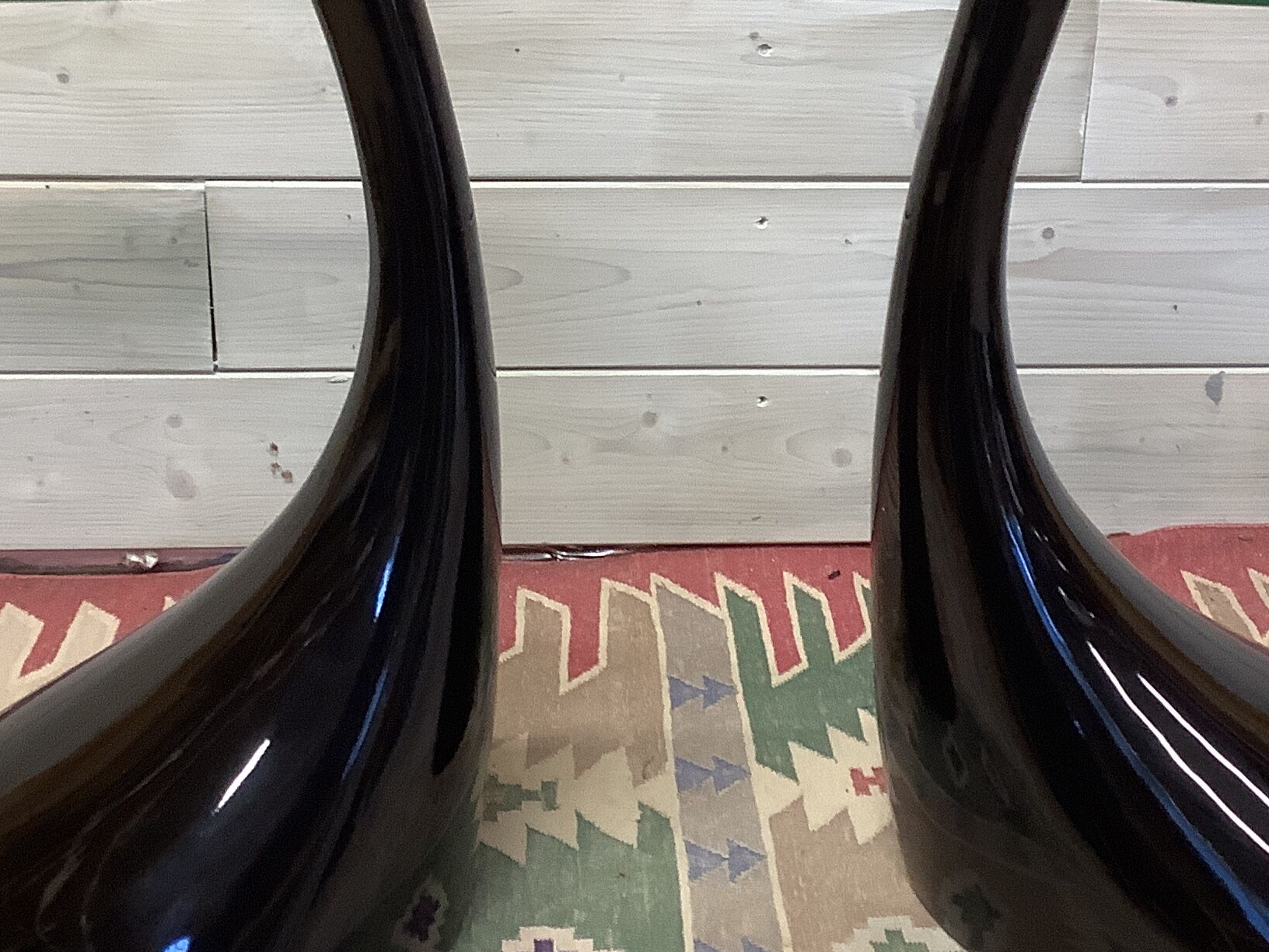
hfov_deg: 31.2
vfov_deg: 23.6
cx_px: 683
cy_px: 425
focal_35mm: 62
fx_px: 2273
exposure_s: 1/50
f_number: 2.4
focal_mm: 3.3
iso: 160
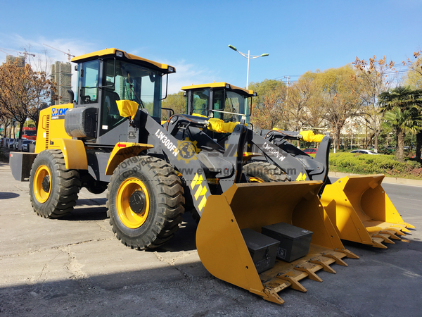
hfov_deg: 61.7
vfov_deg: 48.2
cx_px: 211
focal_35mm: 29
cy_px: 158
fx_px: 354
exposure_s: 1/1115
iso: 25
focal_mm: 4.15
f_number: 2.2
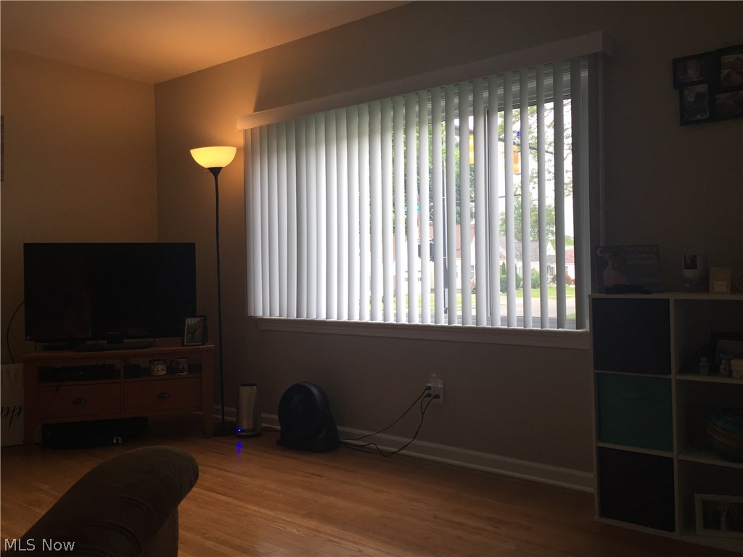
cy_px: 278
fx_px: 622
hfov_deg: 61.7
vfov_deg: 48.2
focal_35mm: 29
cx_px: 372
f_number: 2.2
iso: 50
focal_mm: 4.15
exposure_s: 1/120
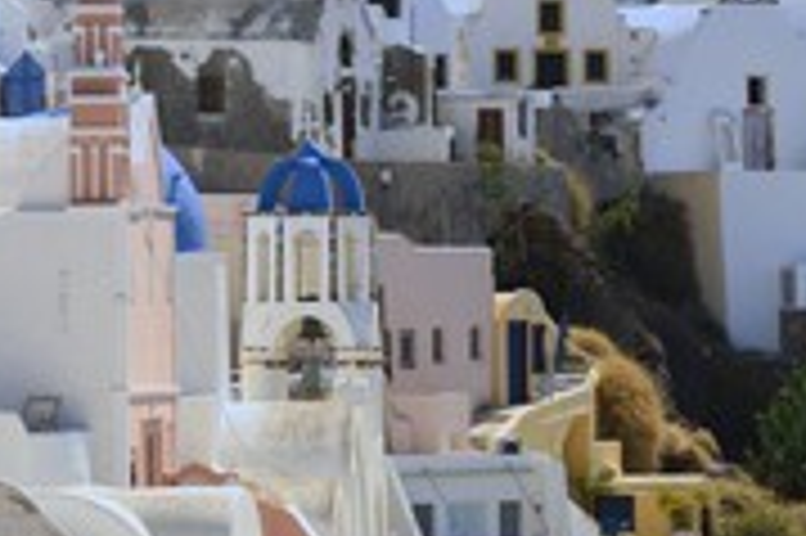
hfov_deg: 6.3
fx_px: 7359
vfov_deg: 4.2
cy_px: 243
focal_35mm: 329
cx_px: 320
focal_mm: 140
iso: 100
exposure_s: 1/250
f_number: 10
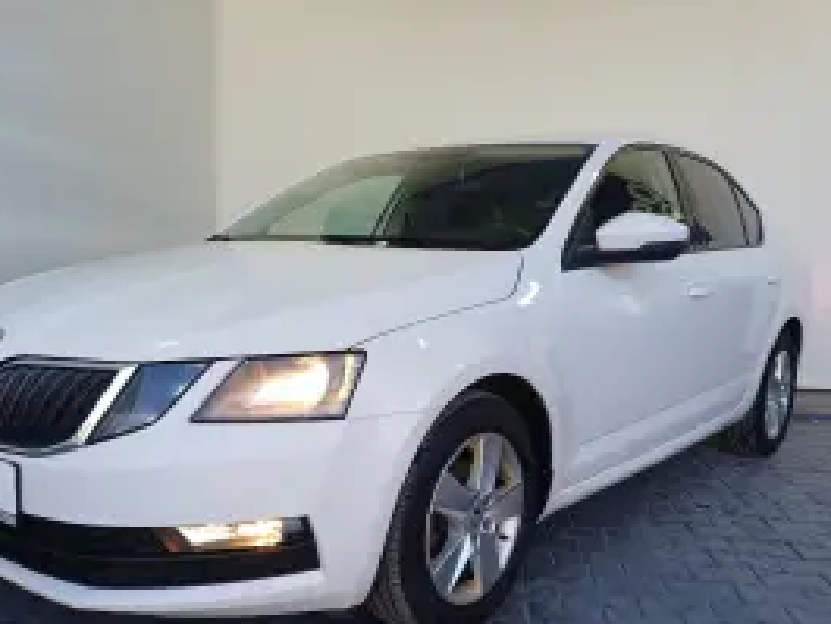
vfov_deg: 41.3
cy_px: 411
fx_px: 817
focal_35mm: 34
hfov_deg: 53.8
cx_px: 367
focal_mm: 4.65
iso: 50
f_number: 1.8
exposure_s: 1/144
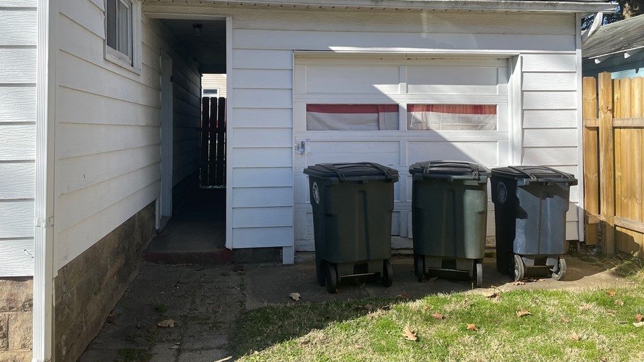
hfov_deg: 64.3
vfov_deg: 38.6
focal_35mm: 30
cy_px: 128
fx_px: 512
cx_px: 316
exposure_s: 1/1553
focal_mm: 4.2
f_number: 1.6
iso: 32
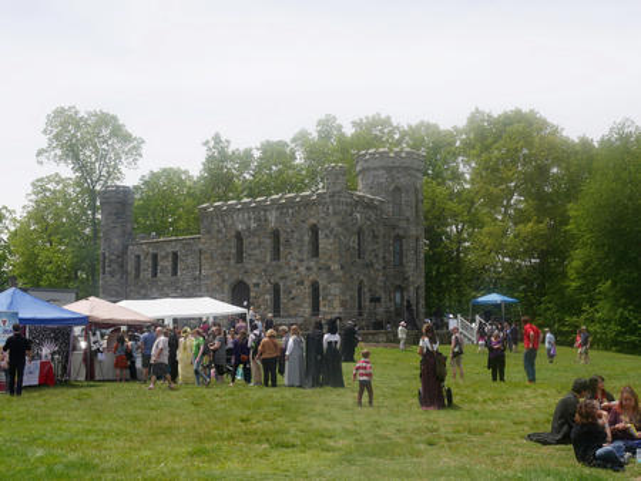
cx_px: 320
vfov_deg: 29.1
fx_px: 926
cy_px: 240
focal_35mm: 50
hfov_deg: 38.2
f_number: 9
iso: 200
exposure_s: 1/400
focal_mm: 25
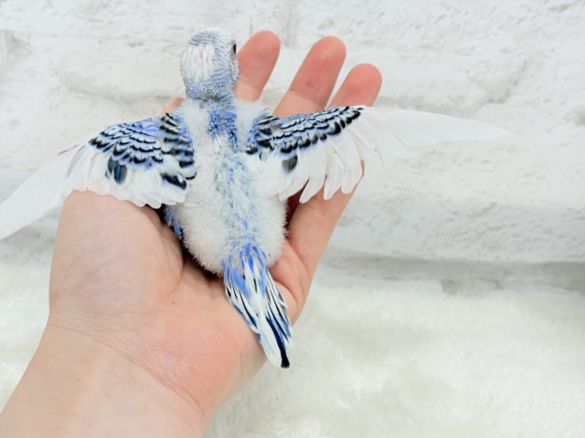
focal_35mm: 52
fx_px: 879
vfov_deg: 28.0
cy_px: 219
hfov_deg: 36.8
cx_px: 292
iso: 32
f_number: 1.6
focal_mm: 5.96
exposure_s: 1/50
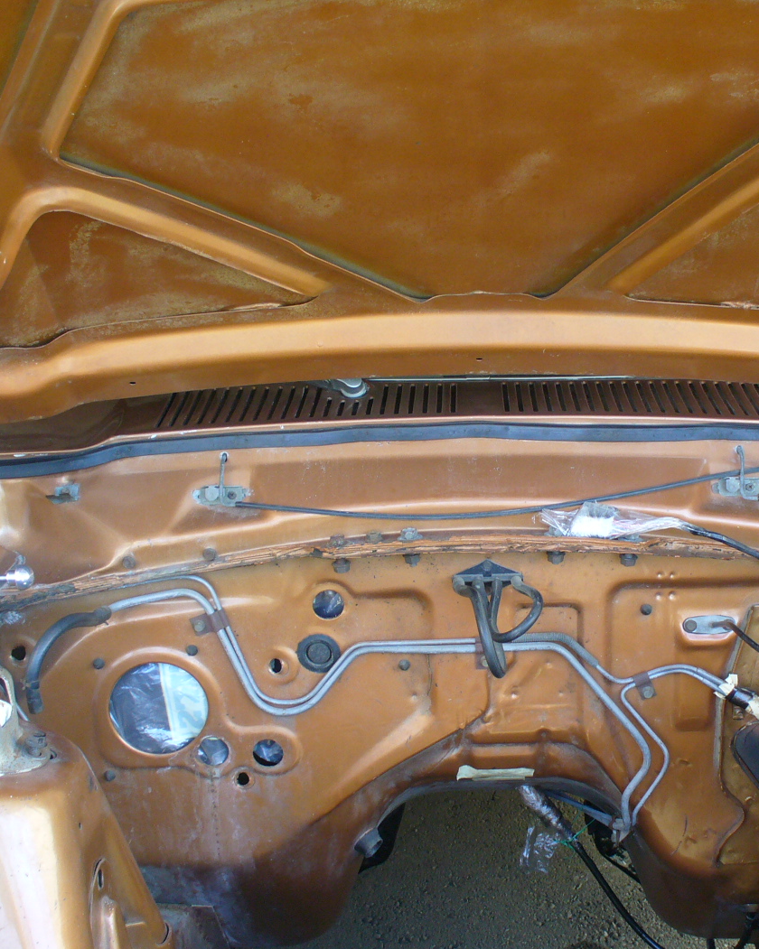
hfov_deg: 27.4
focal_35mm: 55
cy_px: 519
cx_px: 511
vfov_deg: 34.1
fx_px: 1545
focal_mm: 6.1
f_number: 2.8
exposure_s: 1/40
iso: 100
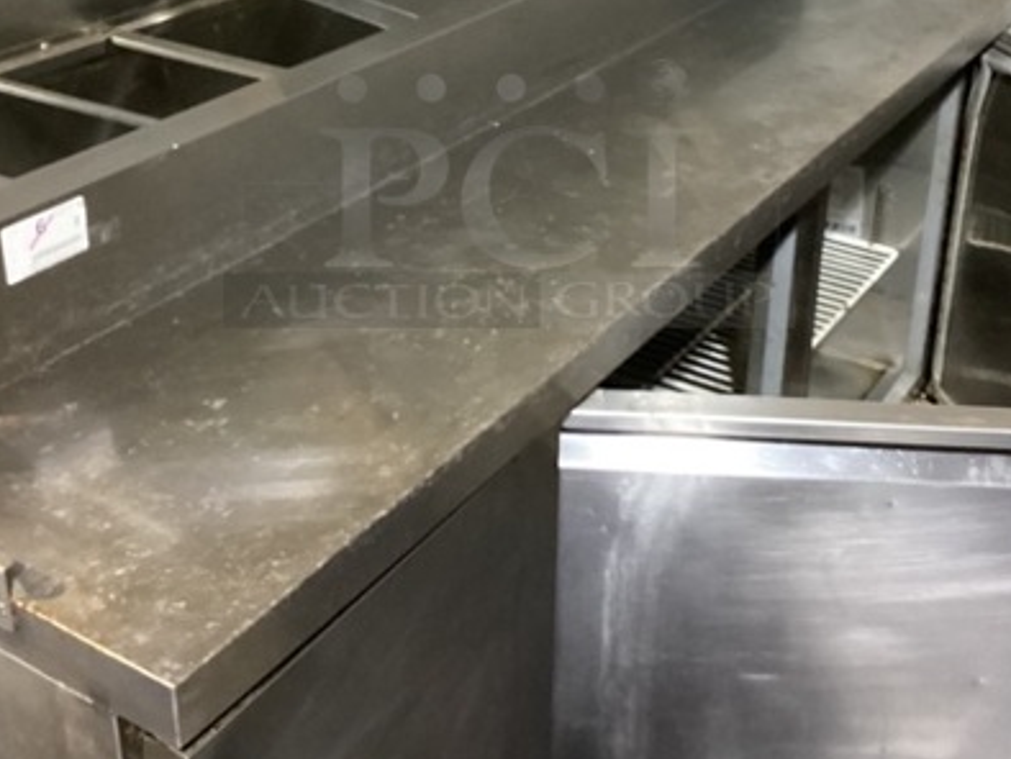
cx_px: 511
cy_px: 192
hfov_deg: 39.6
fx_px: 1403
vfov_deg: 29.8
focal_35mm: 48
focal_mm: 3.3
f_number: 2.4
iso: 640
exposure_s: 1/30
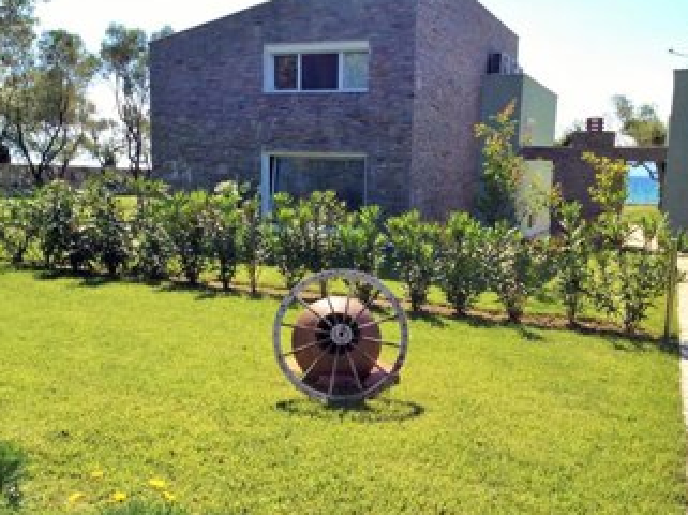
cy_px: 275
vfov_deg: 39.6
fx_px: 715
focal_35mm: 36
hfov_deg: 51.4
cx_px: 353
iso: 32
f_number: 2.4
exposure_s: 1/1330
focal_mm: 3.3
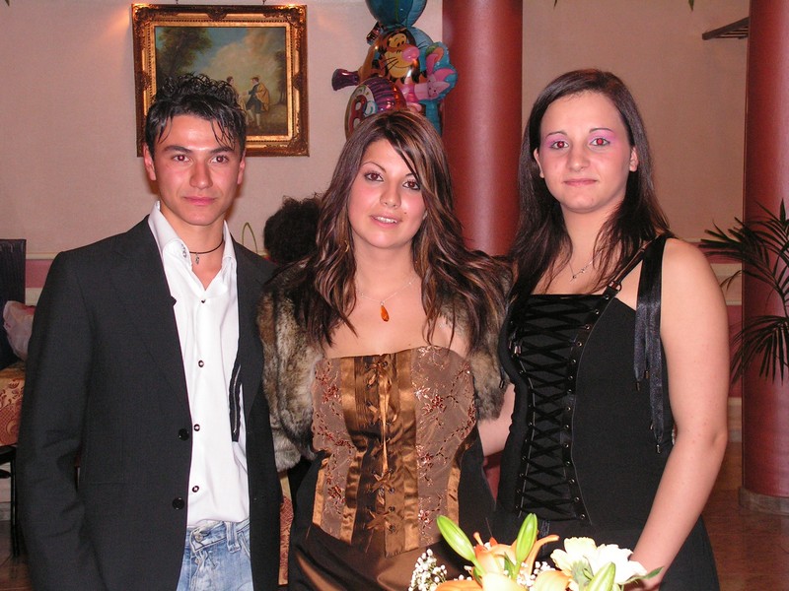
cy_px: 296
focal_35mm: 63
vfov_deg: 23.3
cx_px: 394
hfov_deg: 30.7
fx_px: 1436
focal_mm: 10.6
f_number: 3.3
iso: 200
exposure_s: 1/80
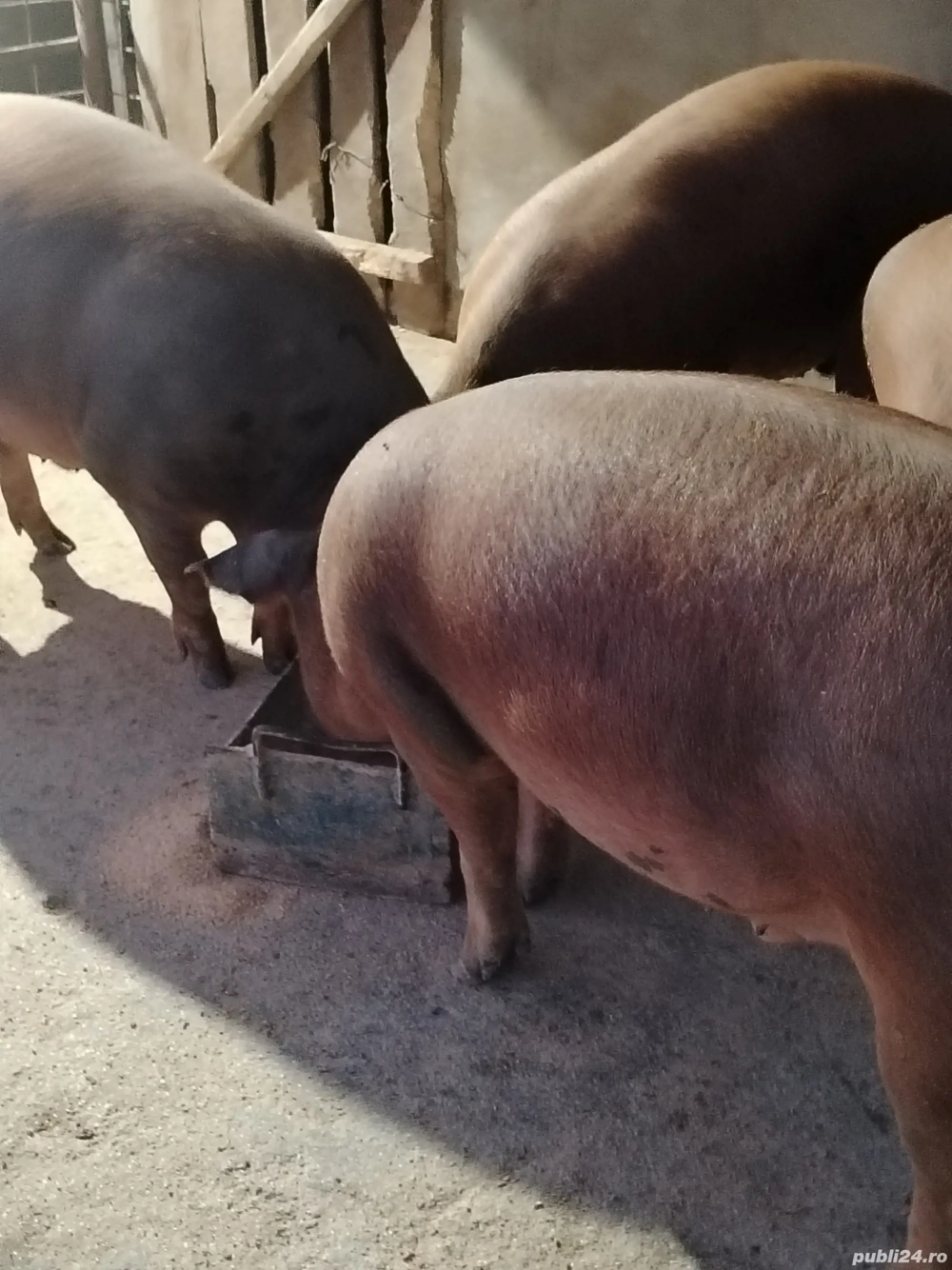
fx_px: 1614
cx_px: 476
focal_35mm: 44
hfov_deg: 32.9
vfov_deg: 43.0
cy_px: 635
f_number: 1.75
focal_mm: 5.25
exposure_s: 1/33.3
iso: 3688
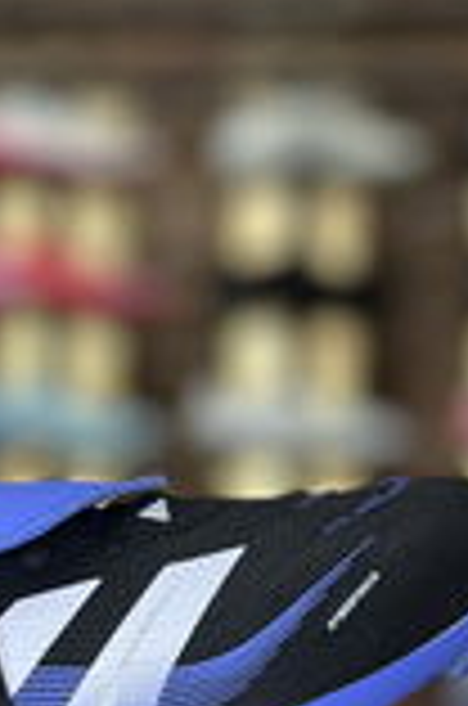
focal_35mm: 92
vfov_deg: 21.3
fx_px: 1802
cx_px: -58
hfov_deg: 14.4
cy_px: 740
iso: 80
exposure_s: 1/100
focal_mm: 5.7
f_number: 1.5
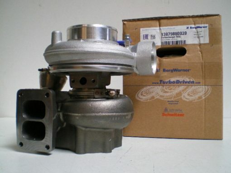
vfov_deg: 37.8
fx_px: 254
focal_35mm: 38
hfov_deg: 49.0
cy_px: 86
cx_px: 116
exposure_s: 1/30
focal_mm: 6.3
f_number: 3.1
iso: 320
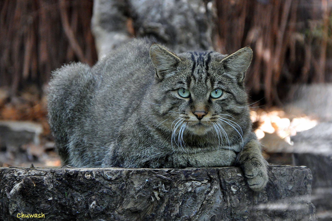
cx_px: 166
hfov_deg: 13.1
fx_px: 1451
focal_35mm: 158
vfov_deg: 8.7
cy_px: 110
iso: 1600
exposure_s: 1/100
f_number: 5.6
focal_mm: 105
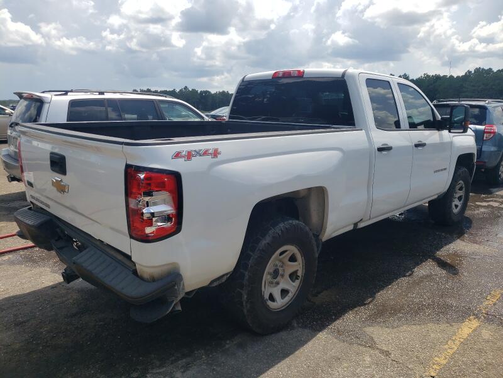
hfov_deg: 67.3
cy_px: 189
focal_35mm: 26
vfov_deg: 53.1
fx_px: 378
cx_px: 252
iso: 50
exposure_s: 1/3333
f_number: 1.5
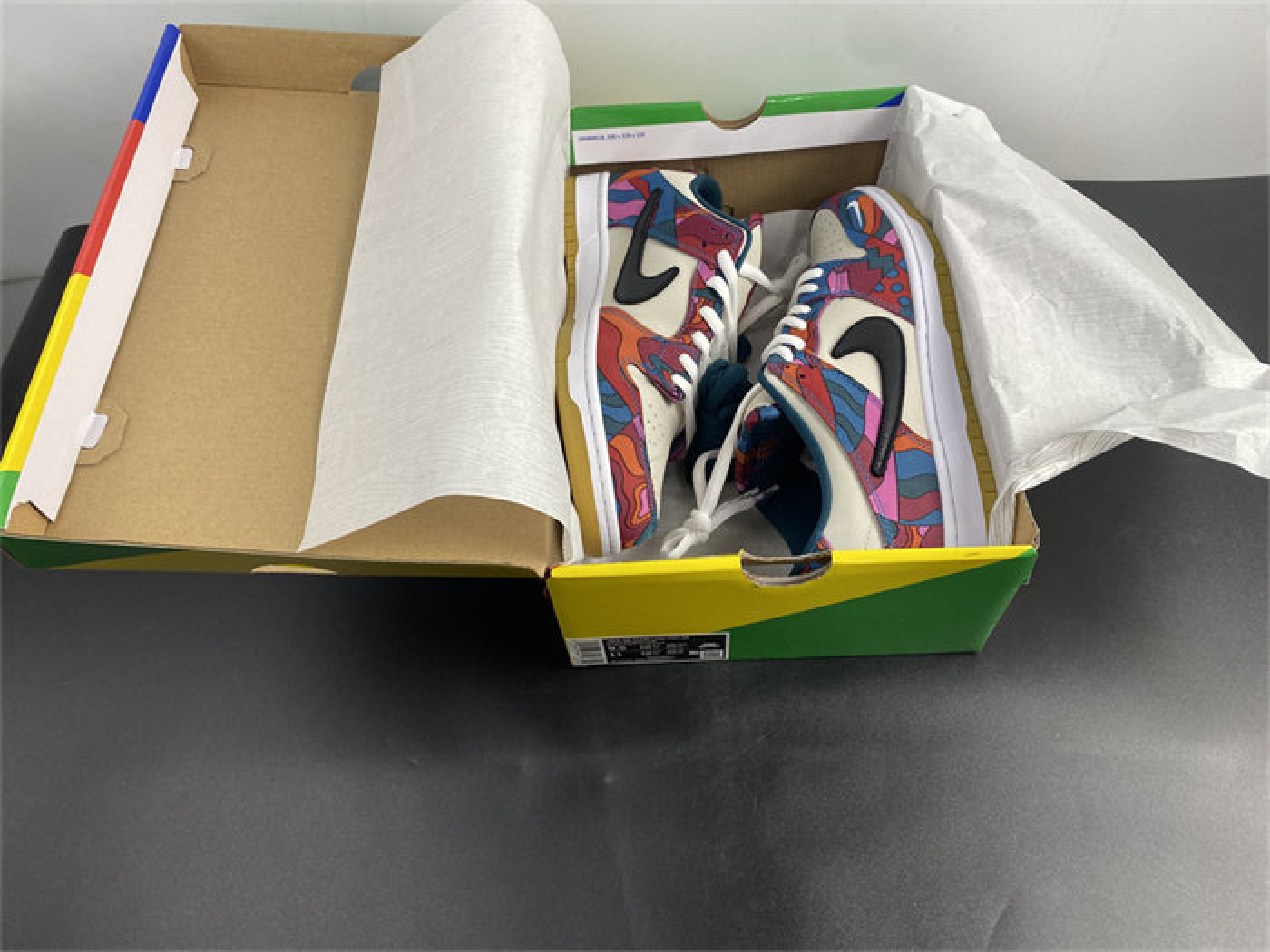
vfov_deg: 53.1
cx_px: 635
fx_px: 954
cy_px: 476
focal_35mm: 26
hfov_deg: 67.3
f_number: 1.8
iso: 100
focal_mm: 4.25
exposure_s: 1/100
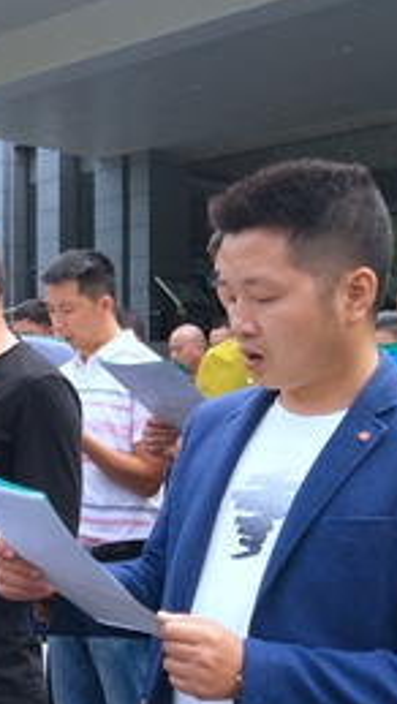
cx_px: -54
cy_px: 417
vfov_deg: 33.2
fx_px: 1177
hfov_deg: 18.3
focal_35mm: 63
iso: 75
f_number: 1.8
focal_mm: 3.95
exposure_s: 1/566
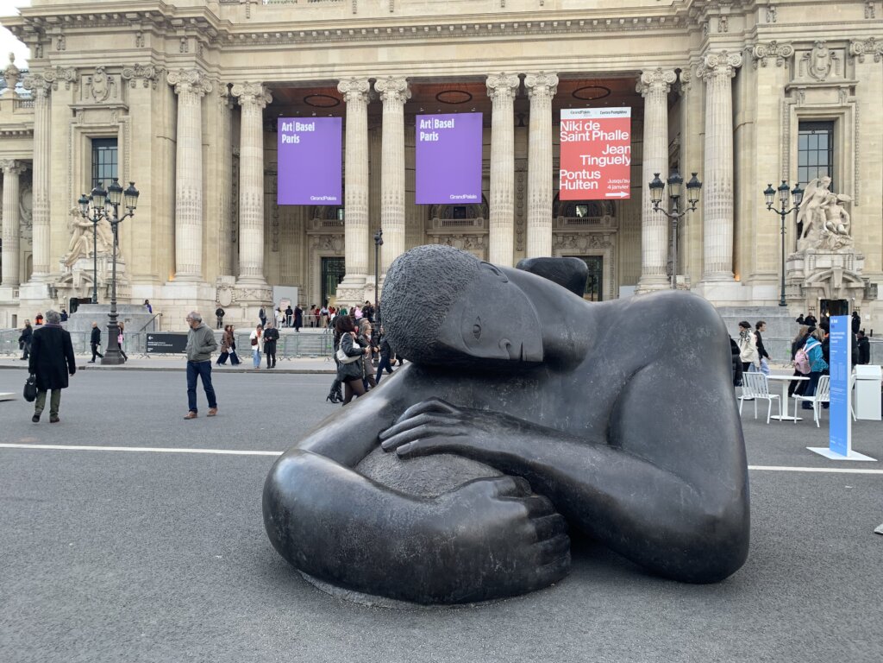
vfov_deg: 53.1
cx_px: 442
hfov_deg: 67.3
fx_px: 663
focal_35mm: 26
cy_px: 332
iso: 32
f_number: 1.8
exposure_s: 1/122
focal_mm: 4.25
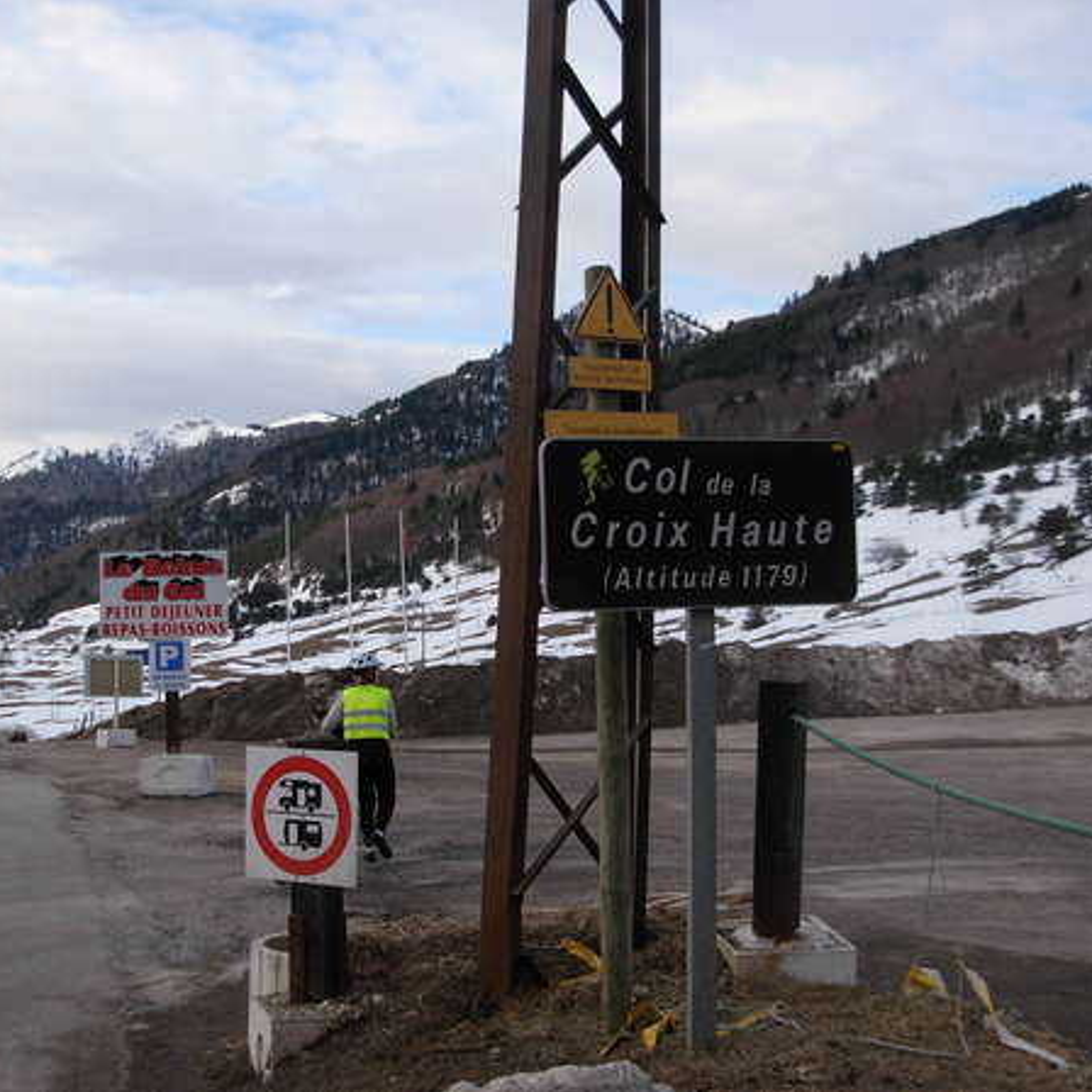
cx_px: 392
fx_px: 1606
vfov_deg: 37.6
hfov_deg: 37.3
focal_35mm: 45
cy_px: 546
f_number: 2.9
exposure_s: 1/609
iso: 79
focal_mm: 6.3
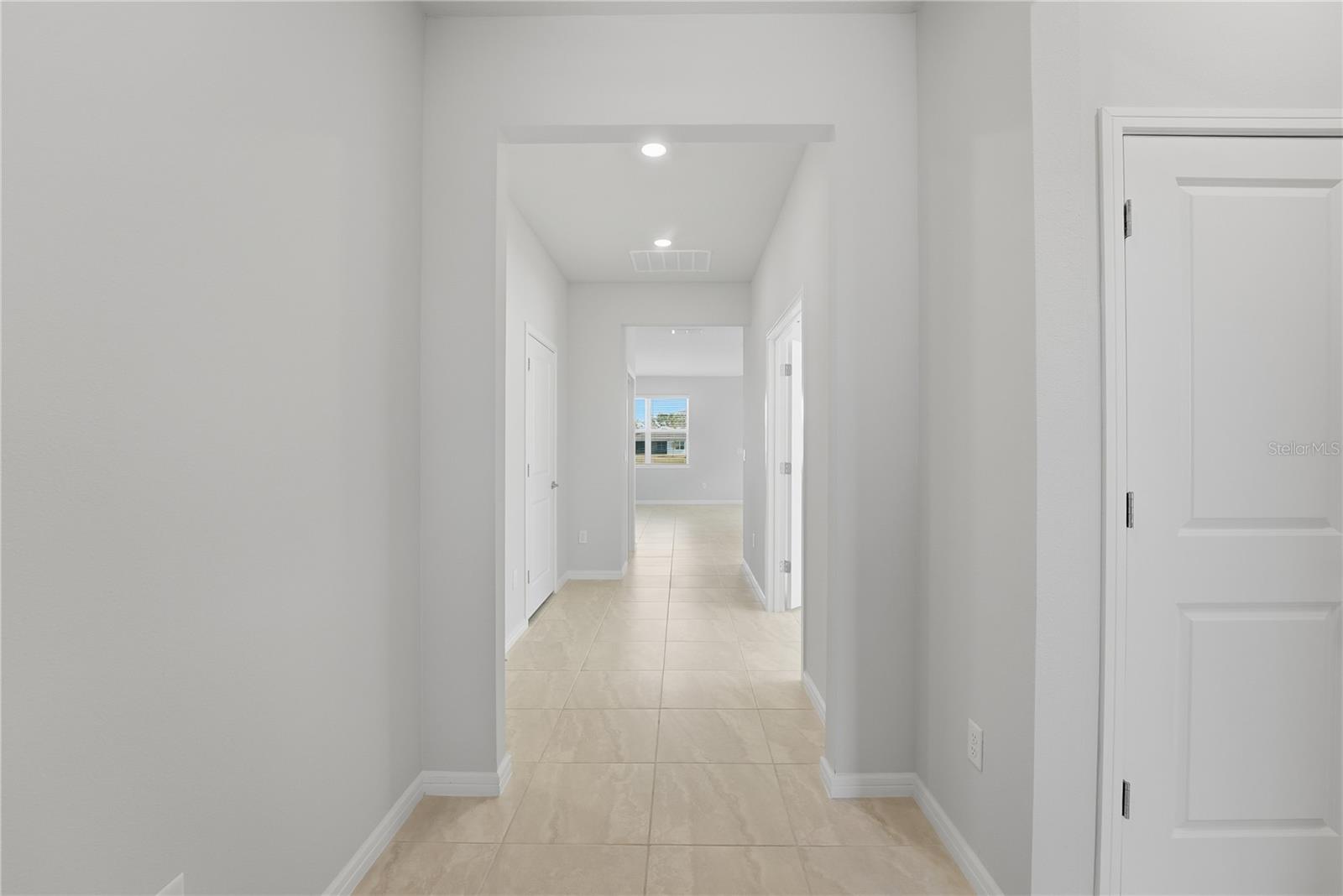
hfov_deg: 104.2
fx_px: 522
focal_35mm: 14
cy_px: 448
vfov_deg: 81.3
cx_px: 672
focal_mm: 14
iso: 250
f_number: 9
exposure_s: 1/160
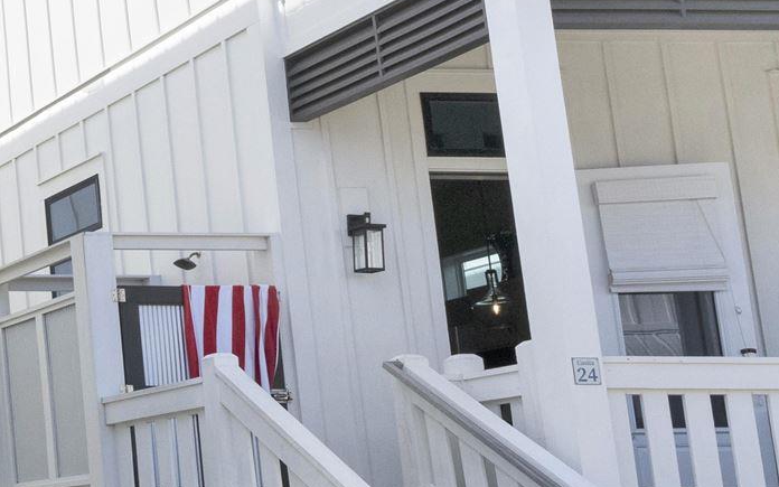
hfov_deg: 19.0
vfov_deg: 17.5
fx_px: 1576
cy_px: 294
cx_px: -717
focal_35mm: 74
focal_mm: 16.5
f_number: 13
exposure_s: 1/400
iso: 400
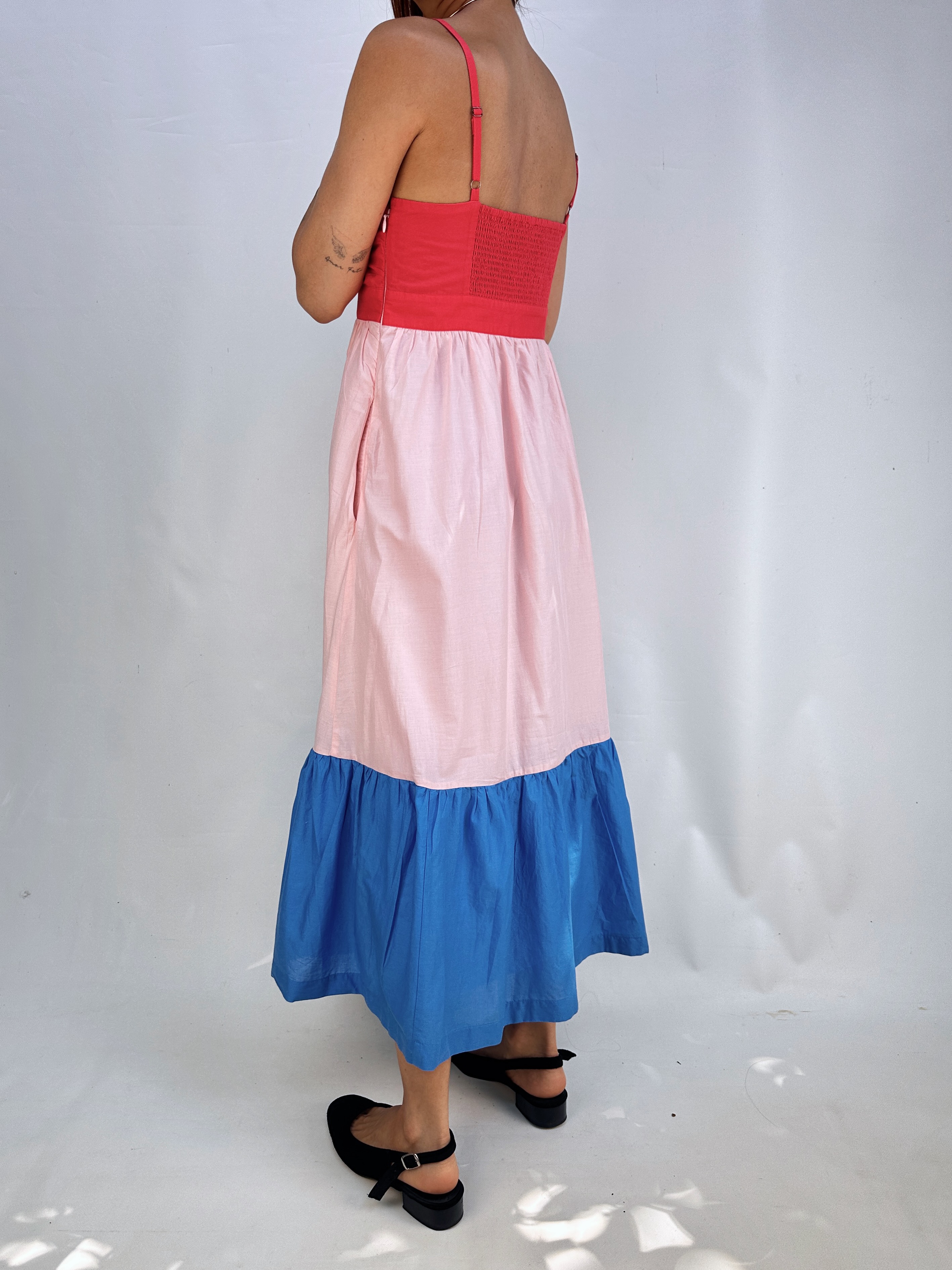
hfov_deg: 56.8
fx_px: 880
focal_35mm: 24
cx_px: 476
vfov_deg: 71.6
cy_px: 635
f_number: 1.78
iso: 80
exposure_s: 1/380
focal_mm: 6.86
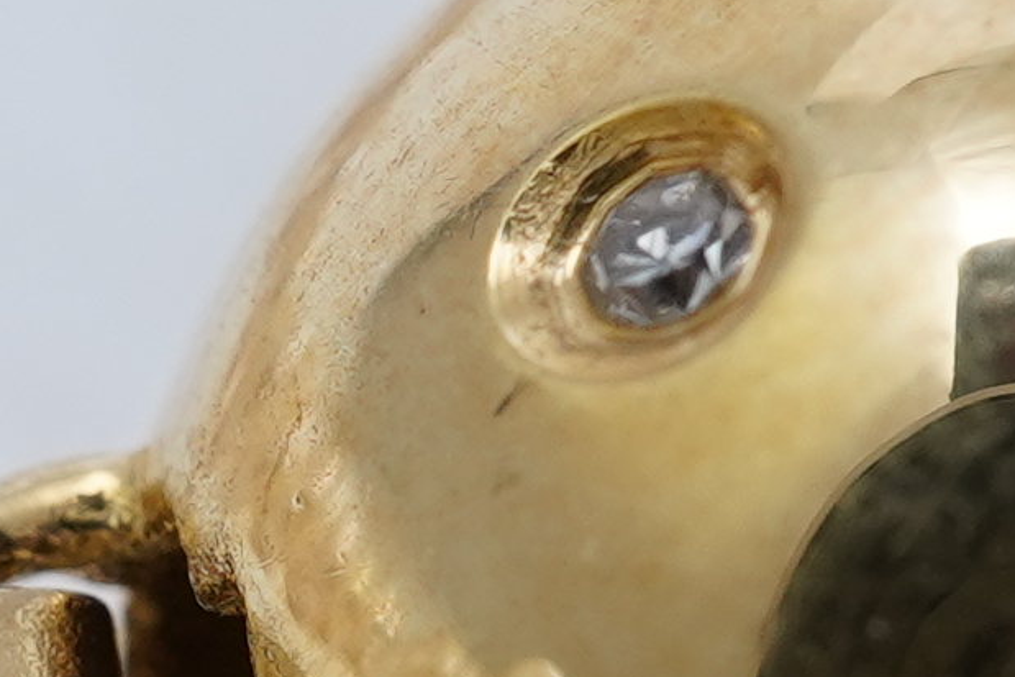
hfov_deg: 7.1
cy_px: 831
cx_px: -315
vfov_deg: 4.8
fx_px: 8065
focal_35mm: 286
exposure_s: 1/125
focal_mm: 30
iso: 320
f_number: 18
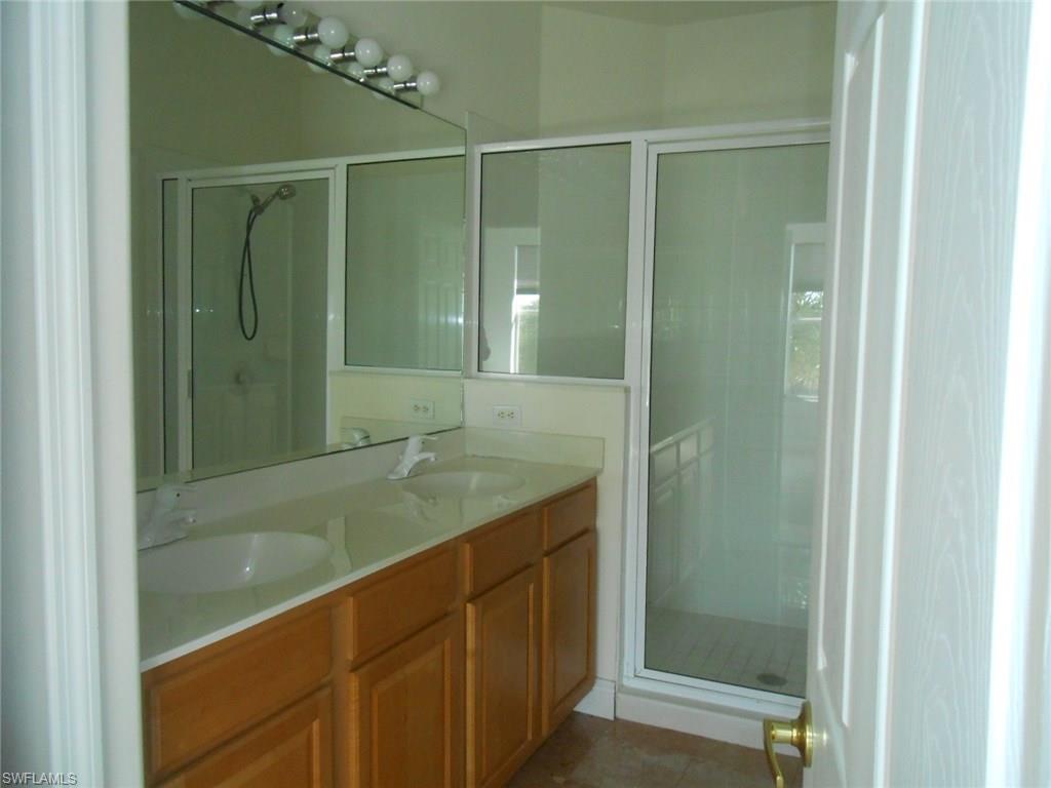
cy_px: 394
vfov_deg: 53.1
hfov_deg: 67.3
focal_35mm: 26
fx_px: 789
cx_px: 526
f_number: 3.5
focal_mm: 4.6
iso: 400
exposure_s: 1/30
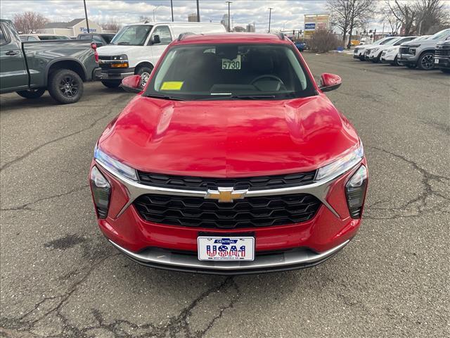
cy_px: 169
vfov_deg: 53.1
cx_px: 225
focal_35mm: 26
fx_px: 338
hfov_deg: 67.3
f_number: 1.6
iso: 32
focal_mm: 4.2
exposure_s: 1/381
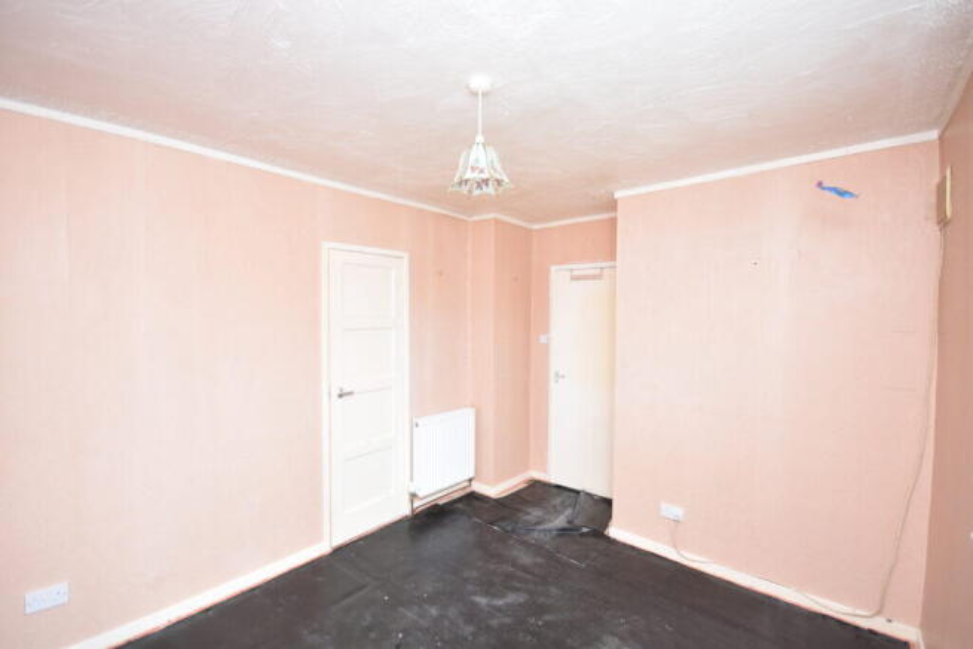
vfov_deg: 77.4
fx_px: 405
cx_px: 486
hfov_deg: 100.4
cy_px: 324
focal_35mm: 15
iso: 500
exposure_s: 1/60
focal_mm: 10
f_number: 4
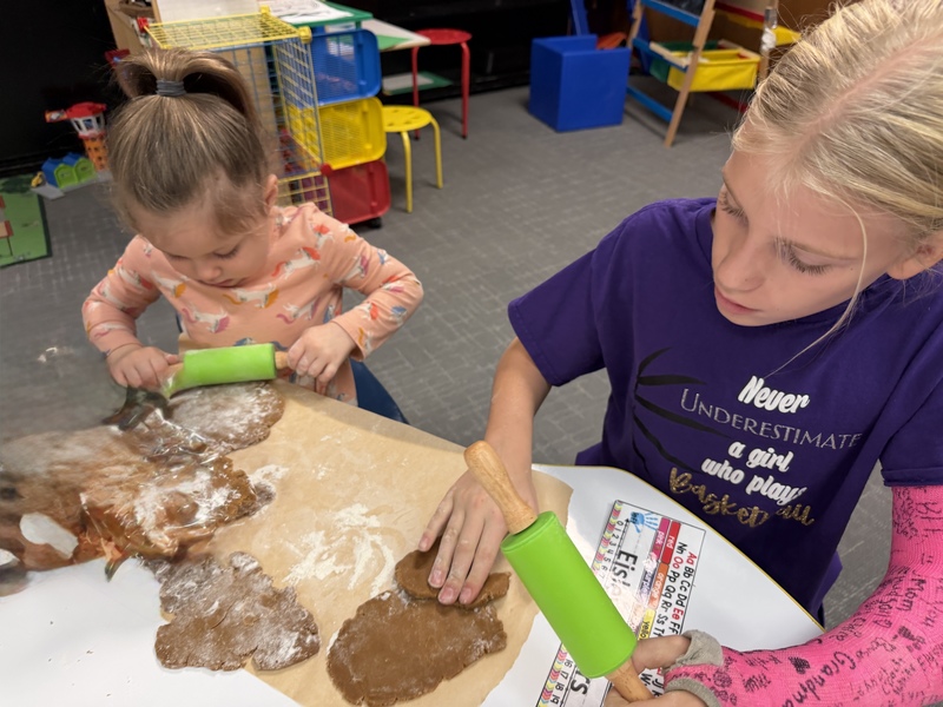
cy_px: 354
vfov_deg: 56.8
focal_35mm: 24
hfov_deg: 71.6
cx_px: 472
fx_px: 654
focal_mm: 6.76
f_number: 1.78
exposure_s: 1/120
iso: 200
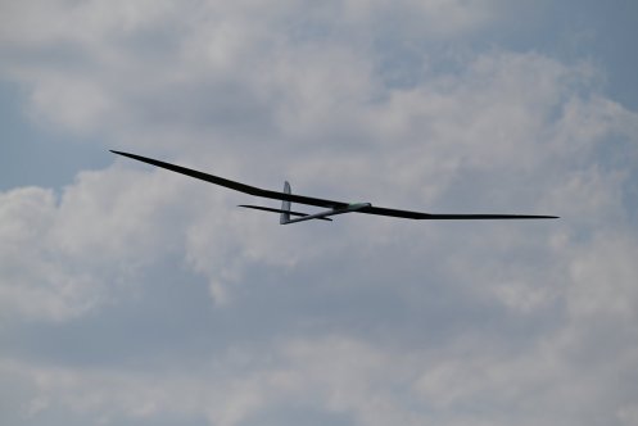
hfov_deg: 7.6
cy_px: 213
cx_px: 319
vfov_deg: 5.1
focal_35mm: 270
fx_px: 4788
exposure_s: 1/5000
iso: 320
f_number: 9
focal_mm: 270
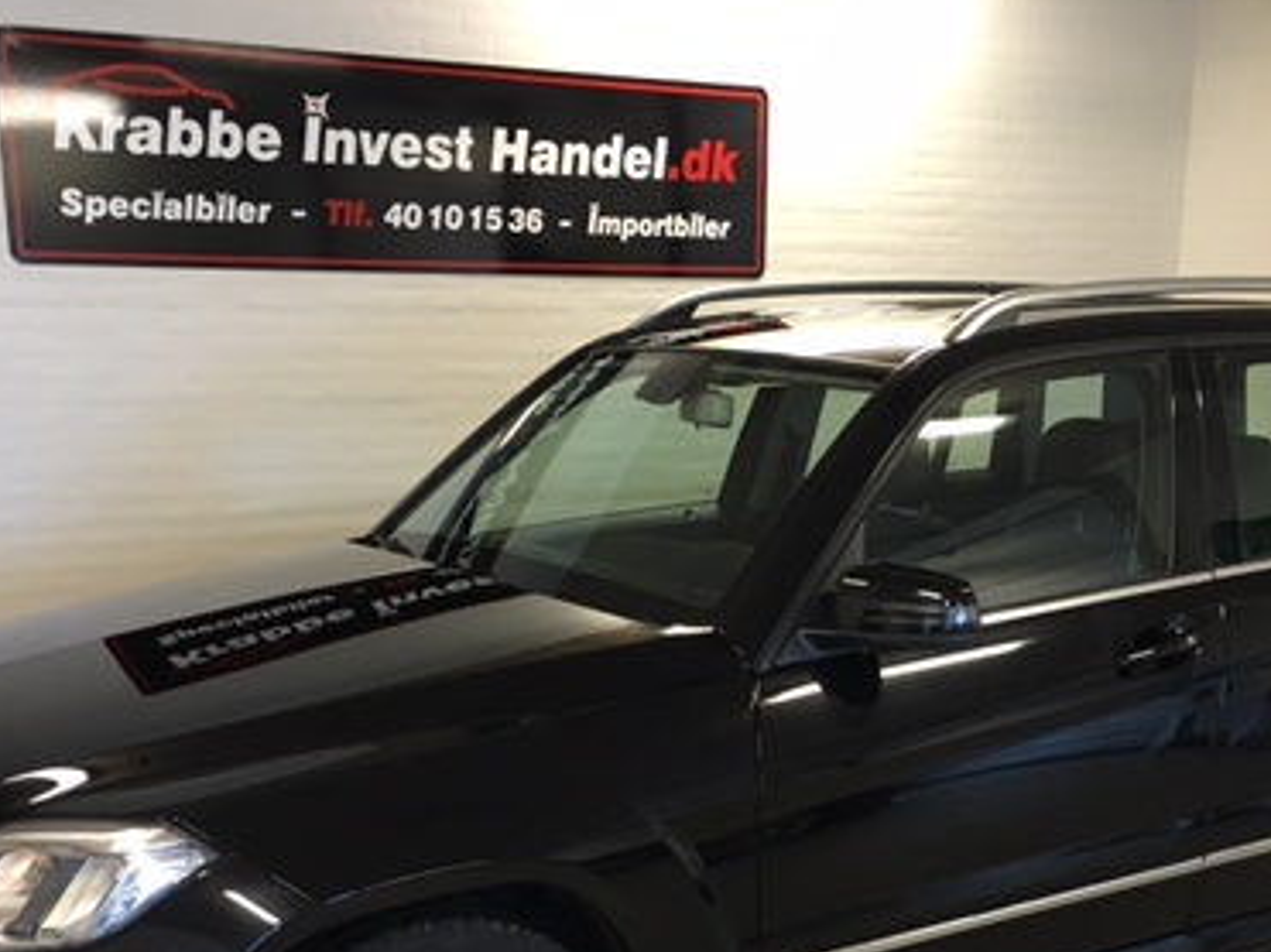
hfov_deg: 38.2
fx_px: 1835
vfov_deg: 28.3
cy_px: 801
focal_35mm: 50
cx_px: 671
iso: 160
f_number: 2.2
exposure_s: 1/33
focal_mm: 4.15
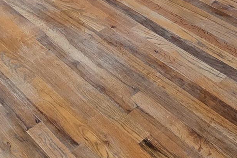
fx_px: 448
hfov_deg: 29.4
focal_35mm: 68
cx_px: 160
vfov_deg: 15.7
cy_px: -161
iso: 200
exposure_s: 1/120
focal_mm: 2.2
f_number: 1.9
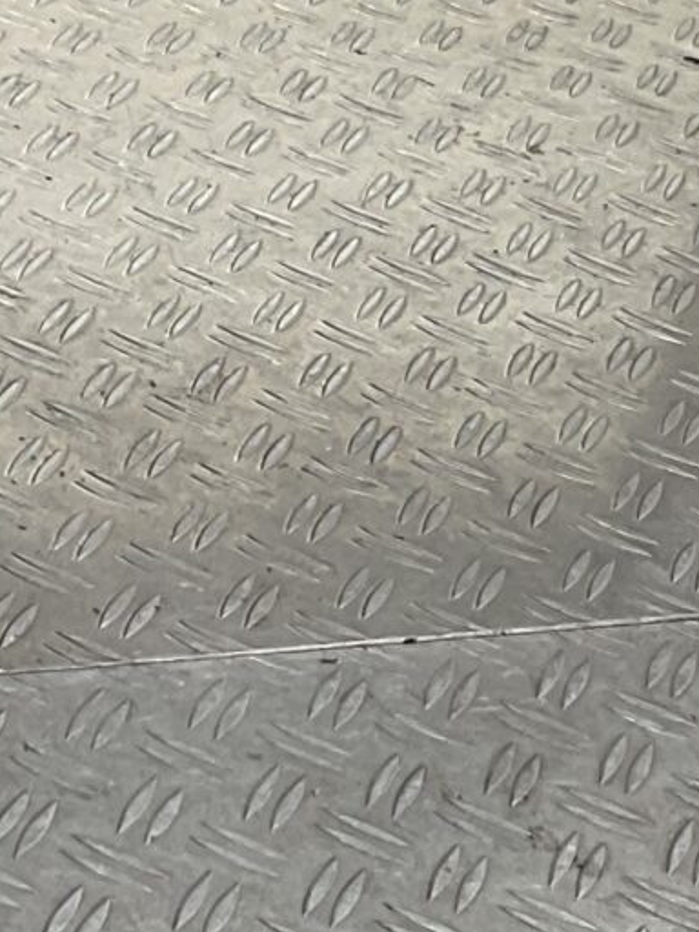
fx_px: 3904
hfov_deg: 10.2
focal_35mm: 145
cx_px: 171
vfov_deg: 13.5
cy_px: 98
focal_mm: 3
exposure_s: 1/100
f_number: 1.8
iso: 20
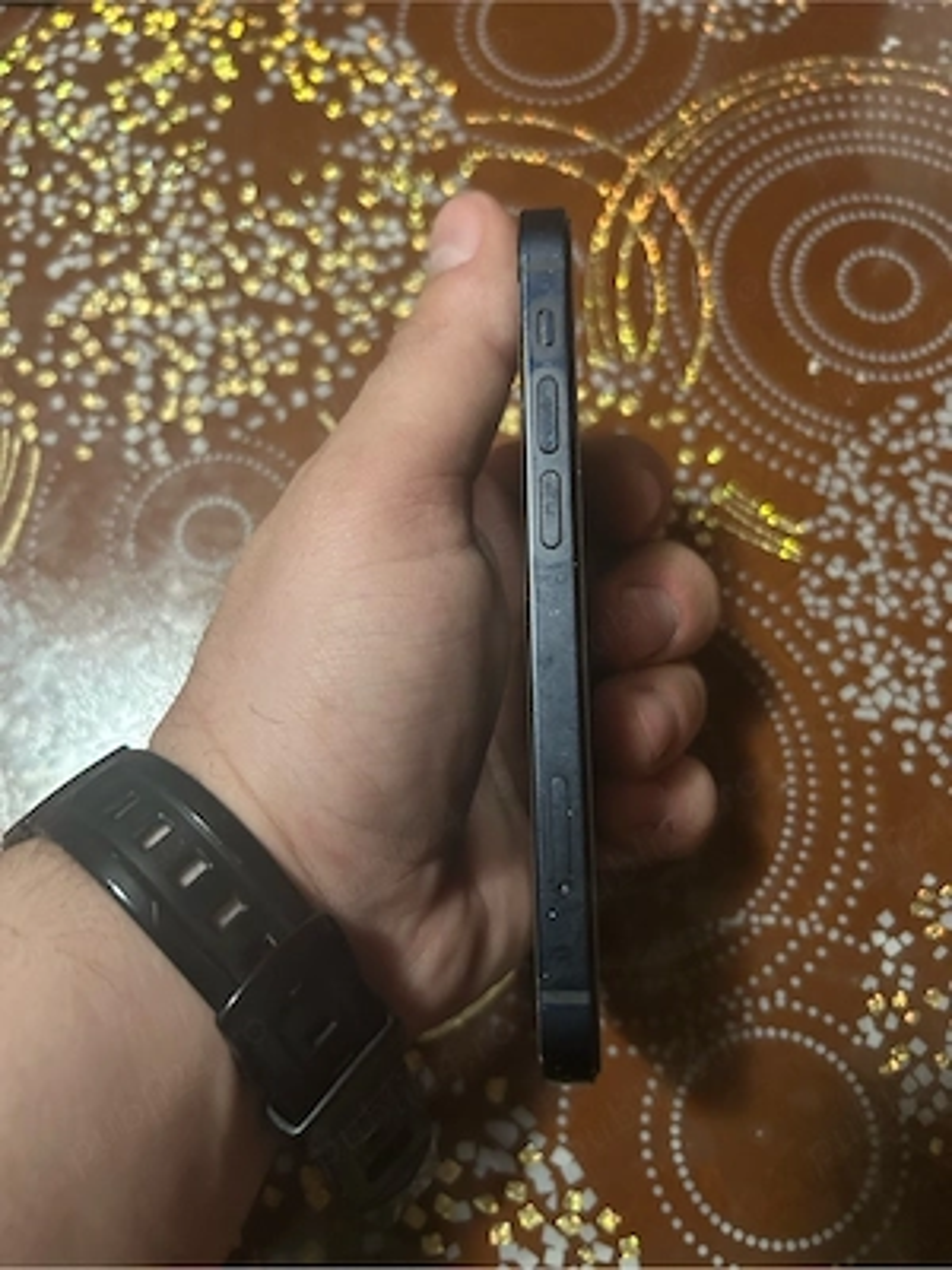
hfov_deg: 53.1
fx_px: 953
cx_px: 476
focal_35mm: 26
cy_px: 635
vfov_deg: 67.3
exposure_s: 1/33
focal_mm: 5.7
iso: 500
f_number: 1.5
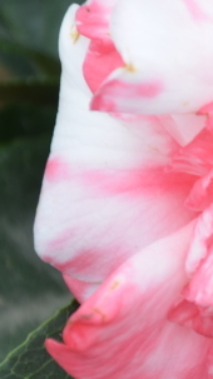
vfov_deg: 3.9
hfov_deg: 2.2
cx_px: 418
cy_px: 221
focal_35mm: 557
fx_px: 5601
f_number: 5.6
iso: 180
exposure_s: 1/60
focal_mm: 105
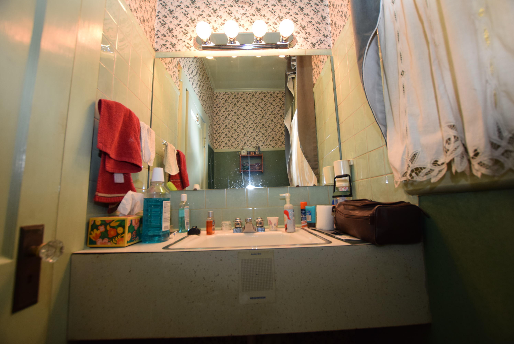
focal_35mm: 15
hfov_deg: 100.3
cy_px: 172
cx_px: 257
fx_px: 214
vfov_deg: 77.4
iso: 640
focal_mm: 10
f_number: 4.5
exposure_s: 1/80
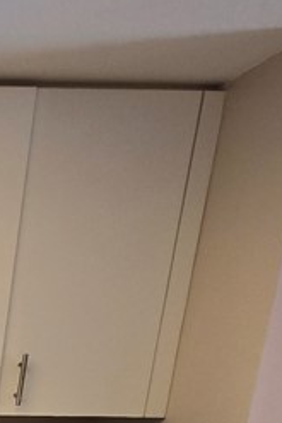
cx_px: -311
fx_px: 657
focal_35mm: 56
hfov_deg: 16.7
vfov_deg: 27.3
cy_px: 599
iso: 100
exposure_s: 1/60
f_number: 2.2
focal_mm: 2.2
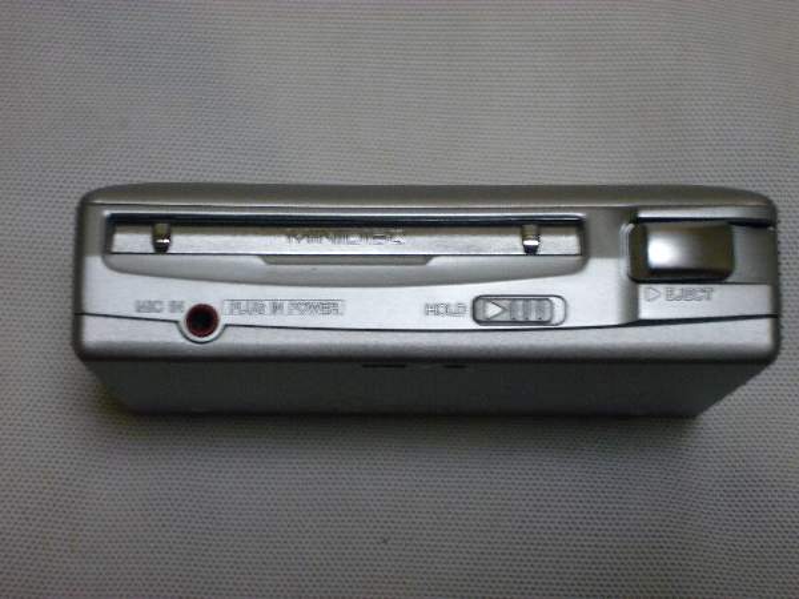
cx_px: 400
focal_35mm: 102
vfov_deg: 14.5
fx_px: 2354
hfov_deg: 19.3
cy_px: 300
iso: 200
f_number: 5.6
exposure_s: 1/8
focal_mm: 16.8
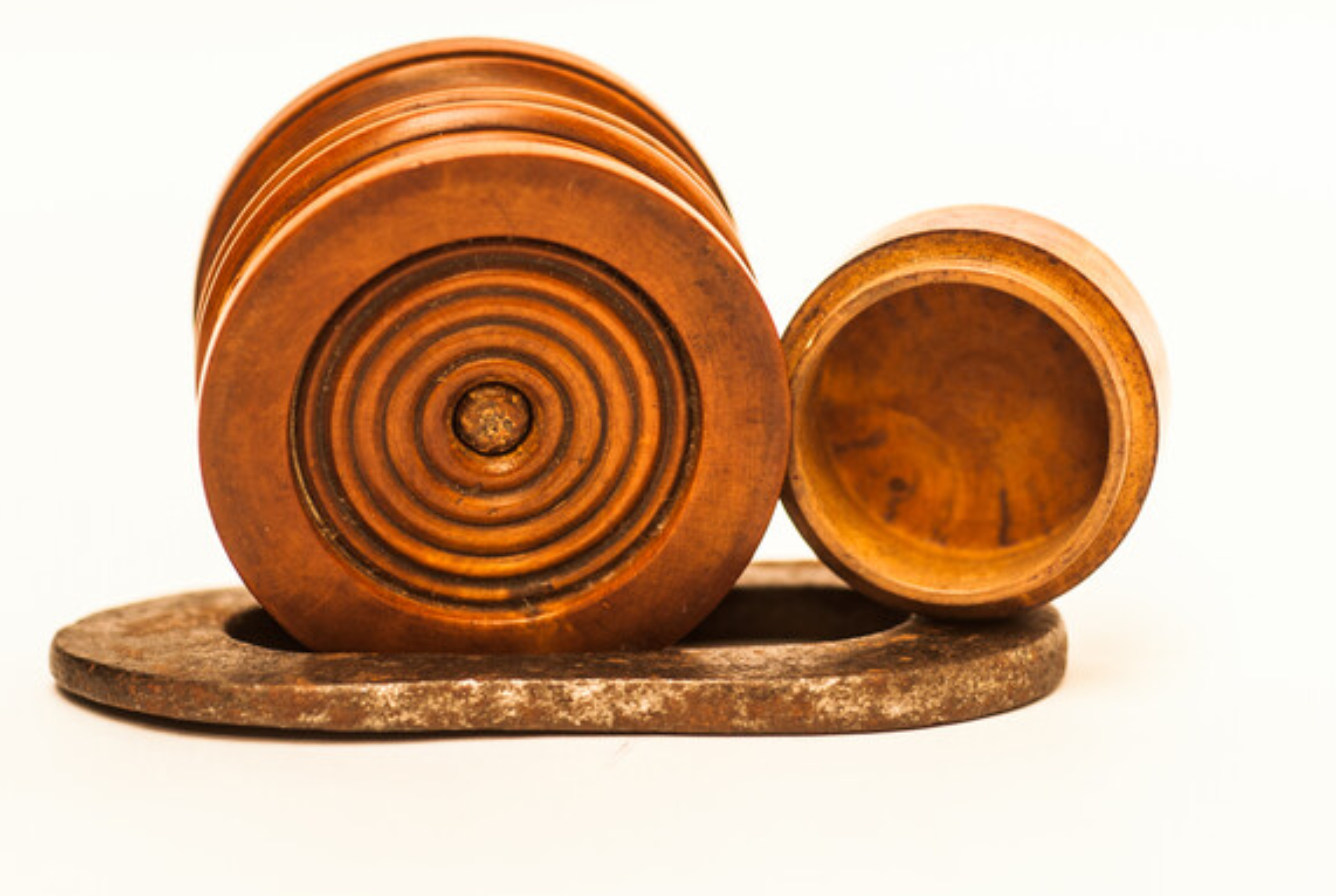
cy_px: 416
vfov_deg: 10.9
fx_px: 4684
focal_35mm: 126
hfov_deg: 16.2
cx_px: 653
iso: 100
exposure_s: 1/45
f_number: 3.3
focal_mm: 60
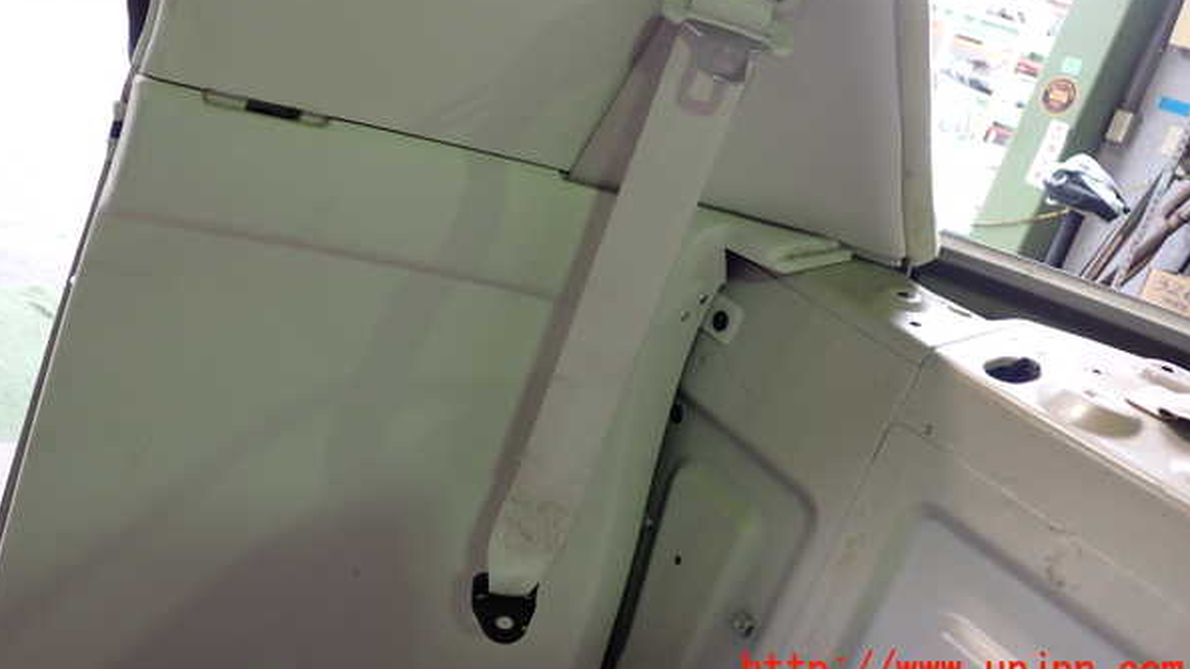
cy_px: 246
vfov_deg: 35.4
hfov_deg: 59.5
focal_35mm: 33
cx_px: 593
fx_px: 1041
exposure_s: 1/50
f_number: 2.3
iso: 200
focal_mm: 5.4
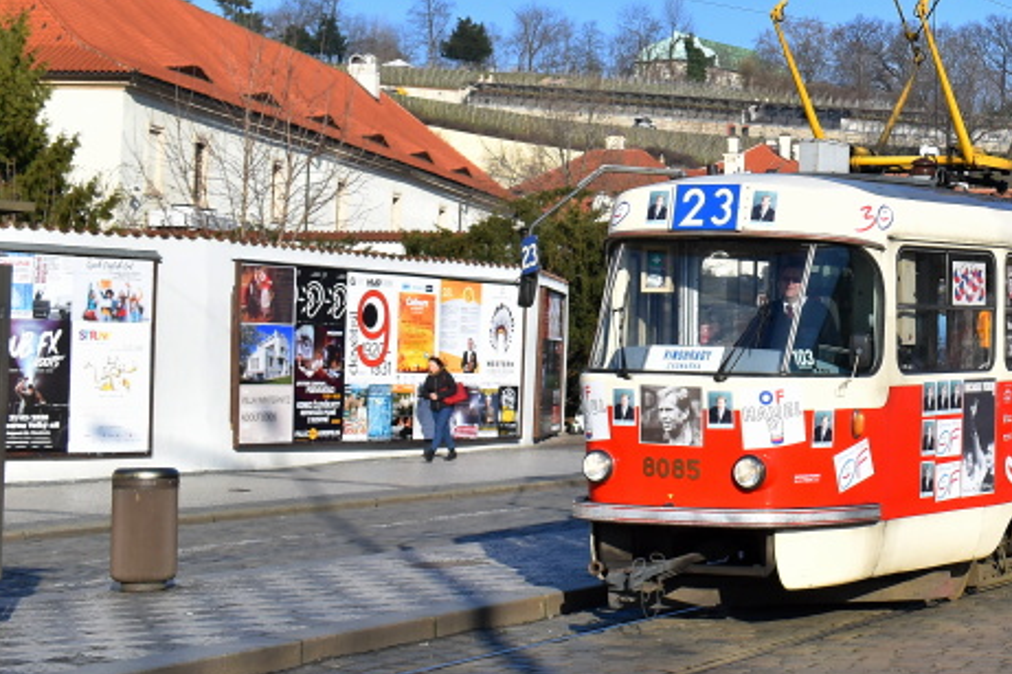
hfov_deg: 24.0
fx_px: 2248
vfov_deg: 16.9
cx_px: 1065
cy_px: 155
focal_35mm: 80
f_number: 7.1
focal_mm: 24
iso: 320
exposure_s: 1/1000
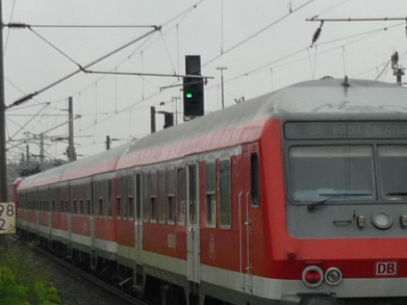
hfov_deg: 35.2
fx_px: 635
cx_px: 268
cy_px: 218
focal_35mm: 54
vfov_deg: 26.8
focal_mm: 5.5
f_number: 2.8
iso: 100
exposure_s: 1/640
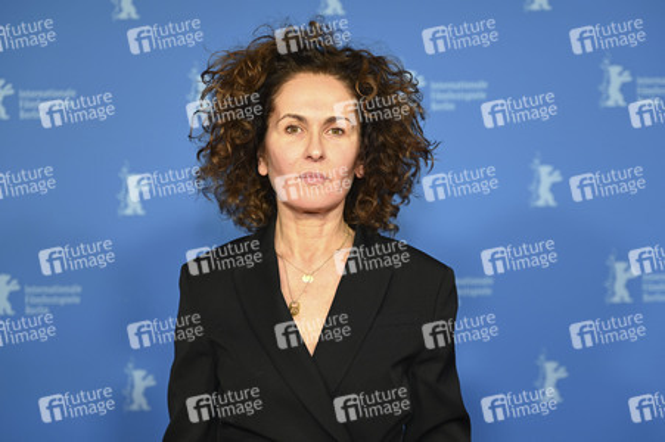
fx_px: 1071
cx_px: 332
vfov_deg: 23.3
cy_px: 221
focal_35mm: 58
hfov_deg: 34.5
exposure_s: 1/160
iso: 320
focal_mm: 58
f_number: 2.8
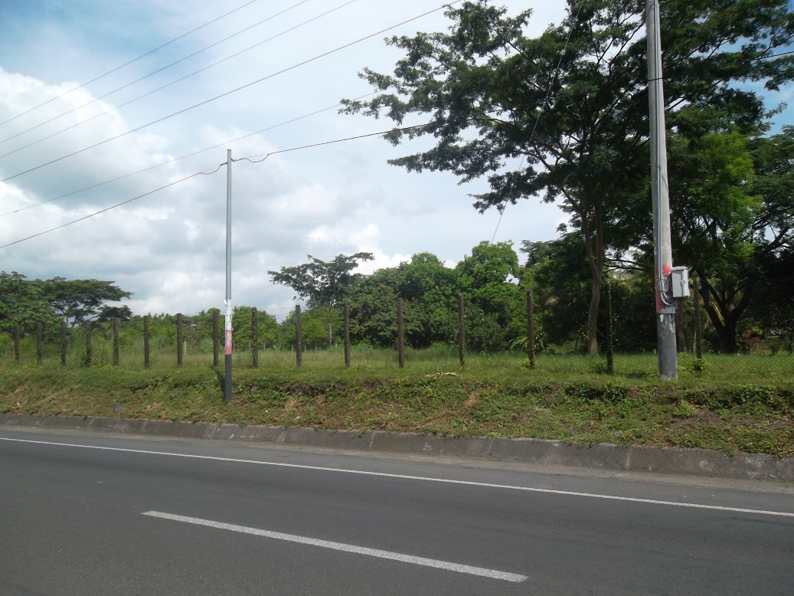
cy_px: 298
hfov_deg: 65.3
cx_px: 397
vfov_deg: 51.4
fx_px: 619
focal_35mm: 27
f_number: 3.5
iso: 80
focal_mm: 4.9
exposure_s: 1/900
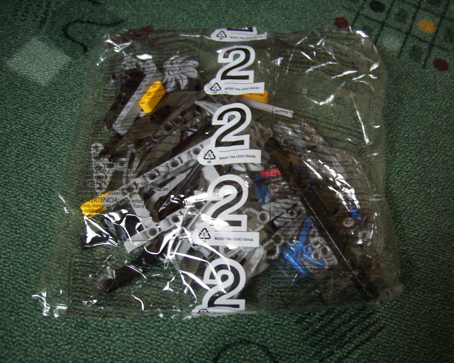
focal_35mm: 34
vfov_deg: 43.4
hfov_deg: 52.8
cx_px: 243
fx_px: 457
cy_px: 185
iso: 50
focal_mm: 5.99
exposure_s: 1/8
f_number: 2.8
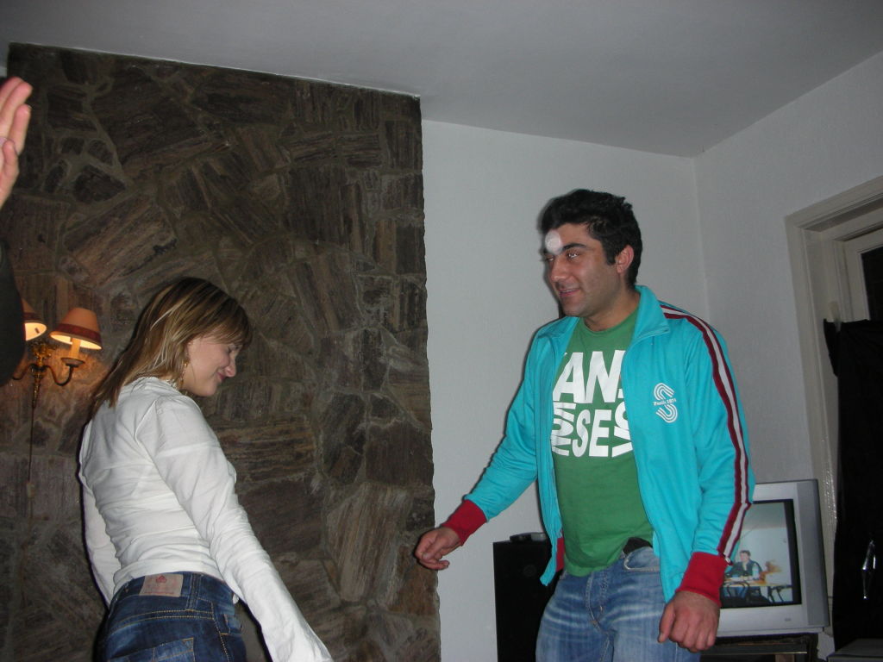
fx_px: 893
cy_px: 331
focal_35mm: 35
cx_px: 442
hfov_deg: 52.6
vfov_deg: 40.7
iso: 98
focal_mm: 5.8
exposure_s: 1/60.1
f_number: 3
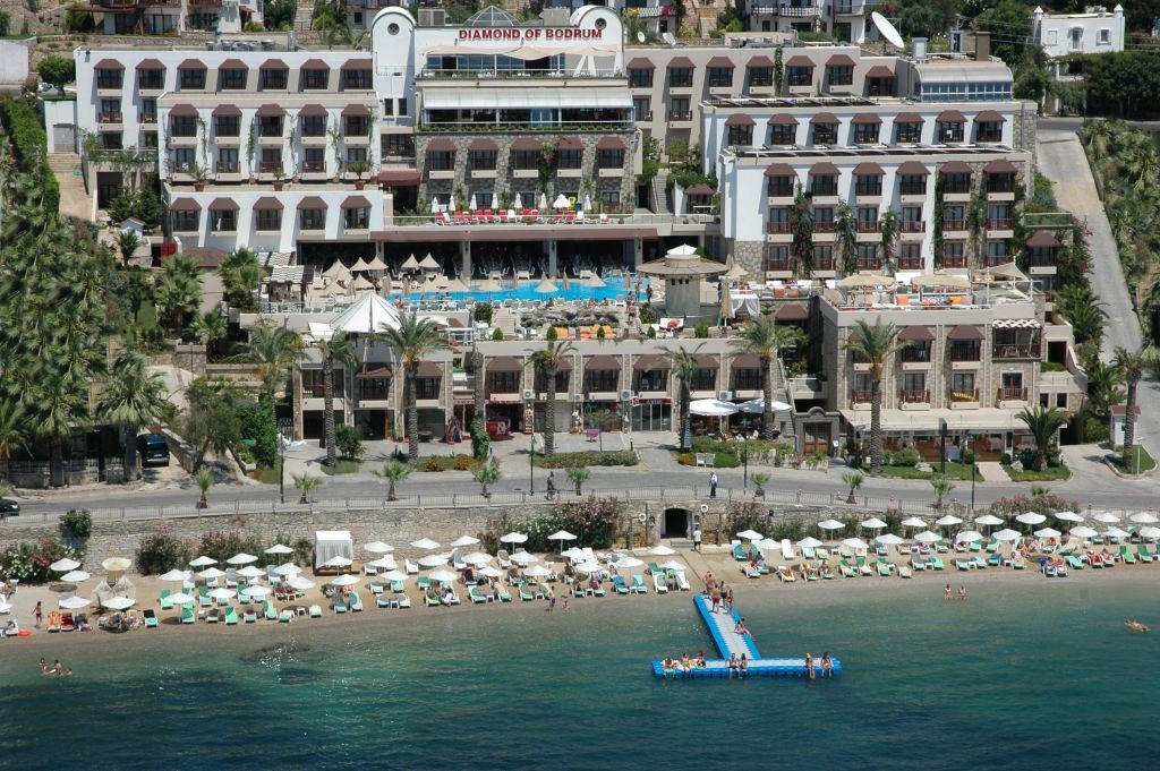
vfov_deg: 15.2
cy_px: 386
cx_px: 580
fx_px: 2898
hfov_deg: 22.6
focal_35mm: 90
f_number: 10
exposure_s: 1/400
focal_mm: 60
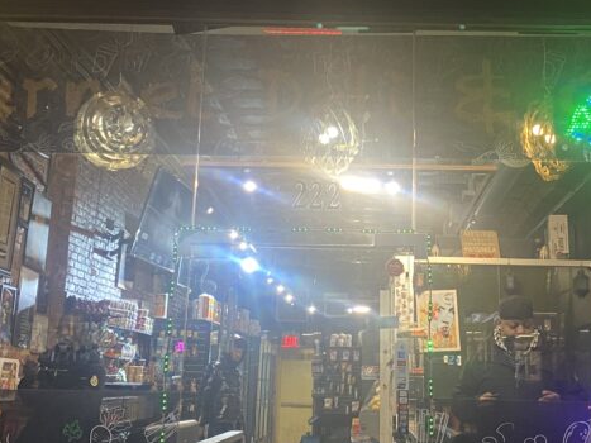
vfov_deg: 25.4
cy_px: 113
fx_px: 973
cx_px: 362
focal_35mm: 57
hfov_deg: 33.7
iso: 200
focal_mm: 4.25
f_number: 1.8
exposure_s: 1/60
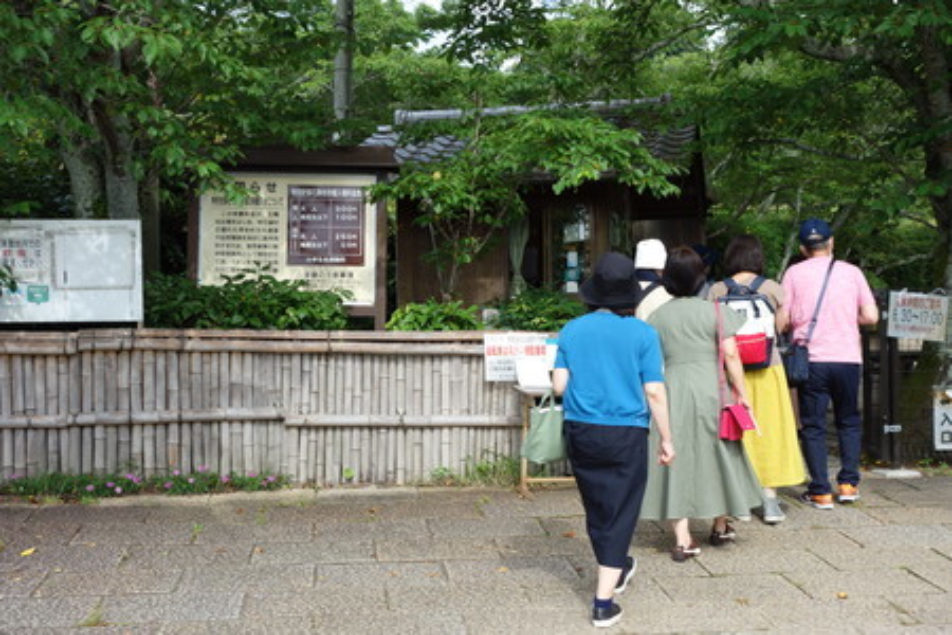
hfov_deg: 41.9
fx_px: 1243
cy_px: 318
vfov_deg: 28.6
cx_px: 476
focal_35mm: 47
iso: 125
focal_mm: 17.4
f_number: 5.6
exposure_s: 1/160
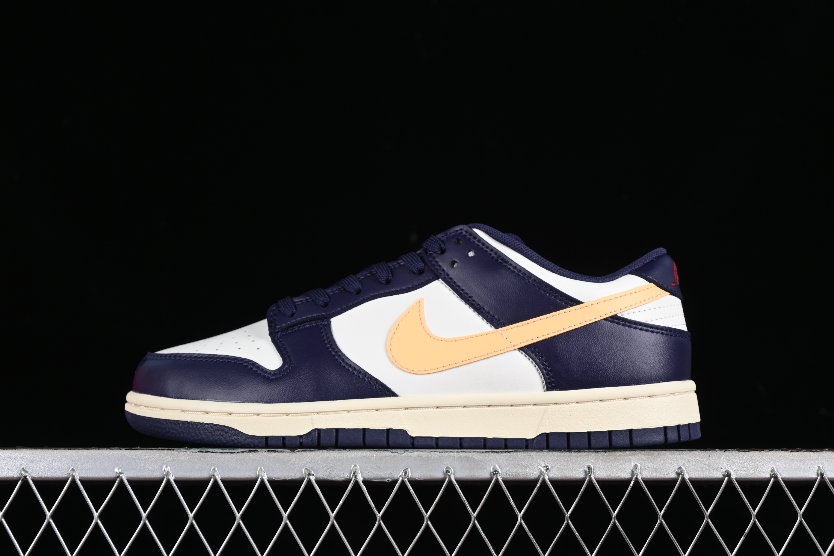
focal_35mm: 75
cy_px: 278
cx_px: 417
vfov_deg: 18.2
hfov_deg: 27.0
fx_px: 1737
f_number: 7.1
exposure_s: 1/60
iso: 160
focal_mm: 50
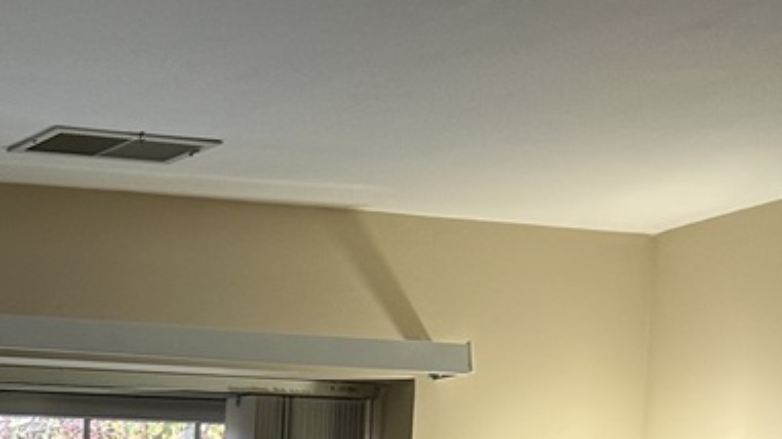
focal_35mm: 107
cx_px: -427
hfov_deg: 17.7
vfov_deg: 10.4
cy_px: 896
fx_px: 2218
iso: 100
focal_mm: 5.7
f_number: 1.5
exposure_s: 1/60
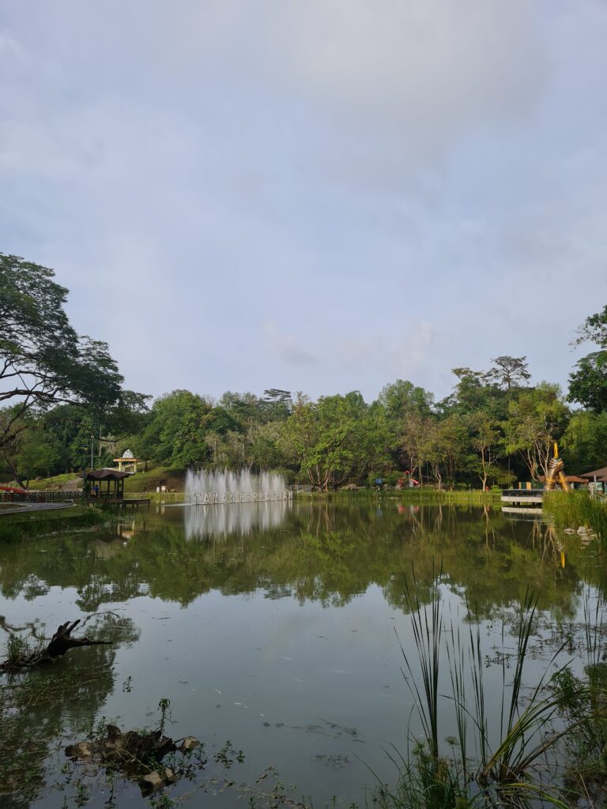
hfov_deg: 53.1
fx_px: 608
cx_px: 304
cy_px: 404
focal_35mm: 26
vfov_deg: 67.3
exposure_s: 1/2020
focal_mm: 5.4
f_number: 1.8
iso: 50
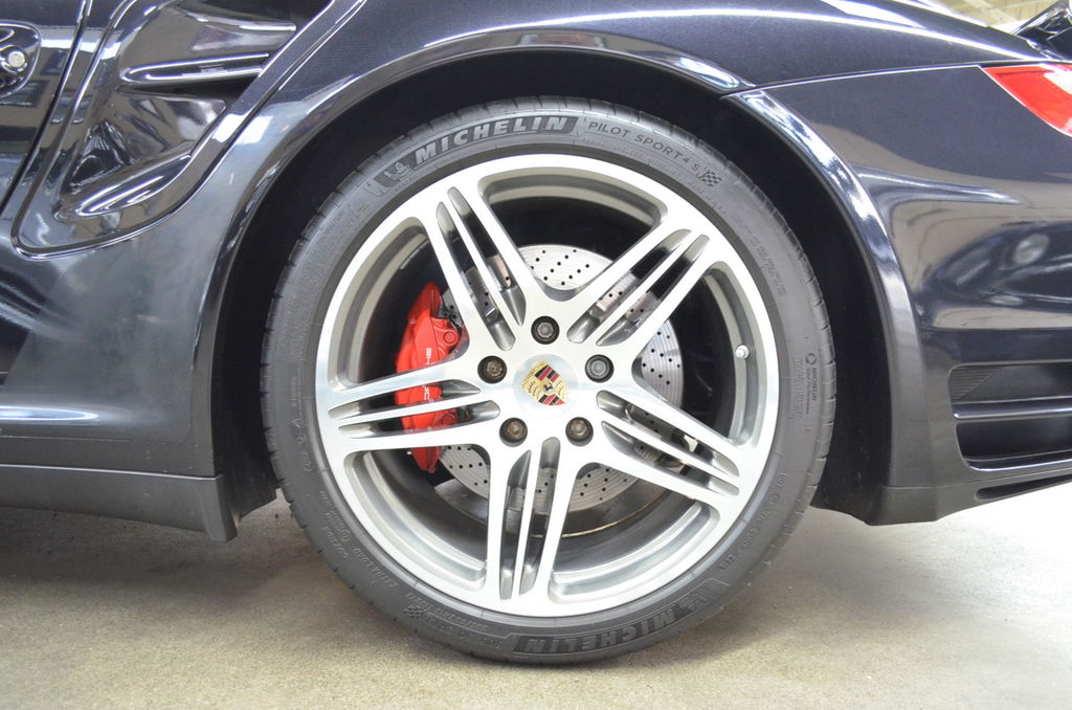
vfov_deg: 43.4
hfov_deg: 62.0
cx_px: 536
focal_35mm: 30
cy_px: 355
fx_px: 891
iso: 2800
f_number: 3.8
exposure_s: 1/30
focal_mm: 20
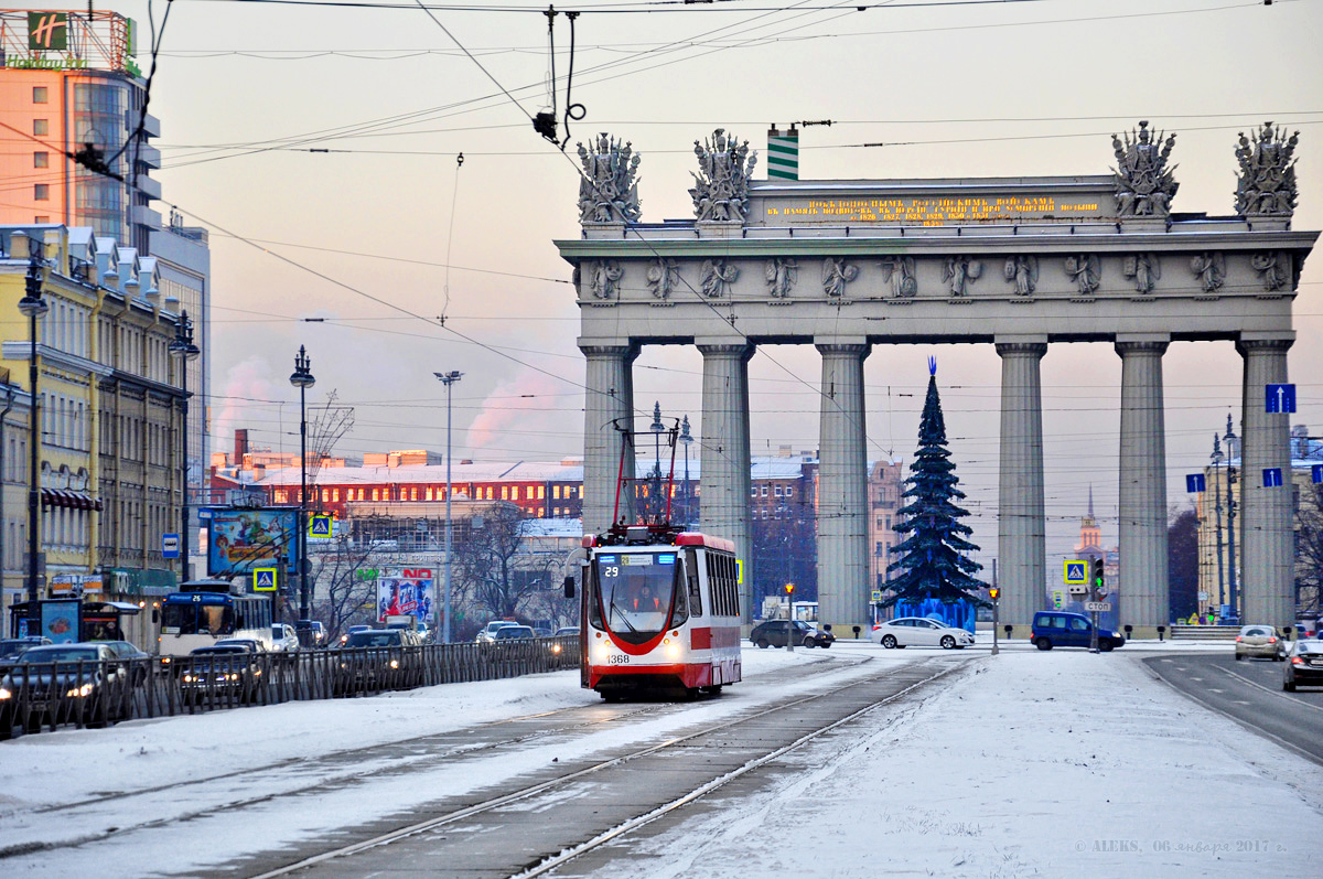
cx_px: 662
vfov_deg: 9.9
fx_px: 5065
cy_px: 440
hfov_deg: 14.9
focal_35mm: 138
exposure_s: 1/250
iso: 400
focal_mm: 92
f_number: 5.6
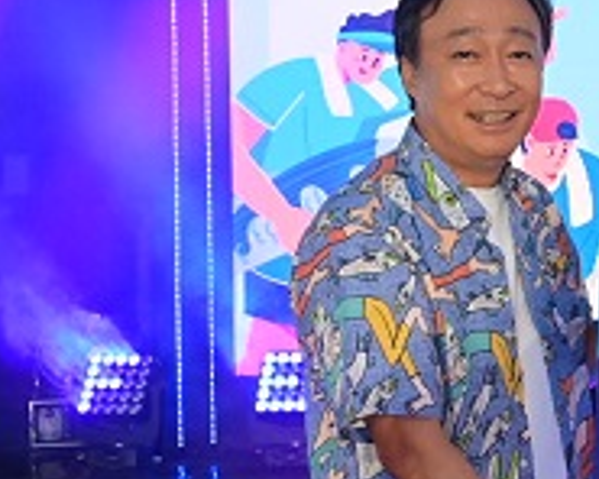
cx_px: 822
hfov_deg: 17.1
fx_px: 1844
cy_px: 256
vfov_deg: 14.8
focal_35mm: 104
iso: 2000
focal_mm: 32
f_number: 5.6
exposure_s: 1/160
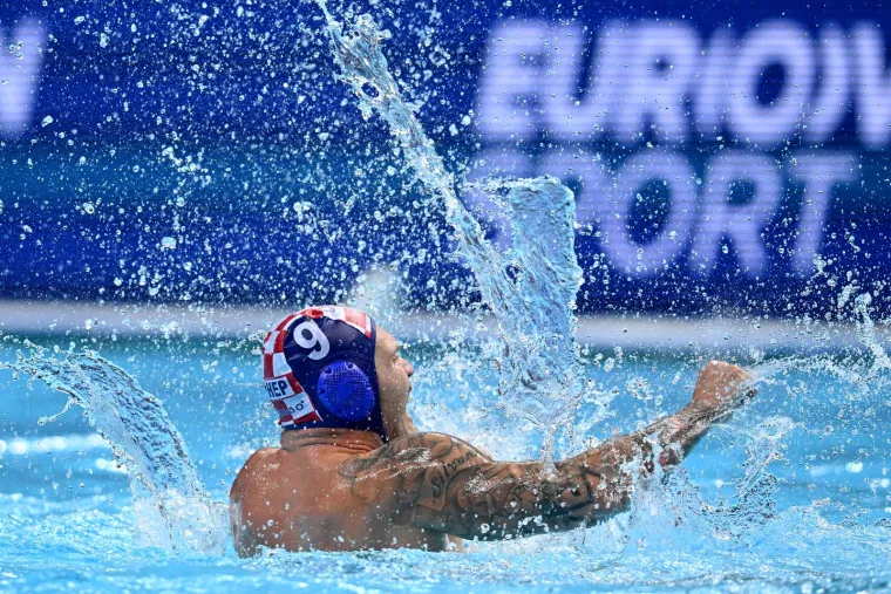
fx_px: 9901
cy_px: 297
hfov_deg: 5.2
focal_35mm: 400
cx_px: 446
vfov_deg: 3.4
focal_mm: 400
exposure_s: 1/4000
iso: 5000
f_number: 4
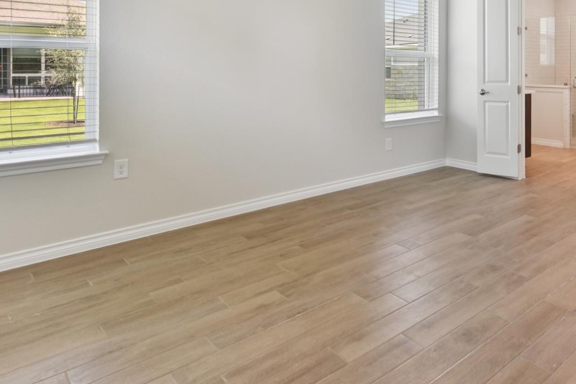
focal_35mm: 29
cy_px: 73
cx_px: 407
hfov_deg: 61.3
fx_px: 464
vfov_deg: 42.8
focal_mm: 15
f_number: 8
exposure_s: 1/10
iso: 100
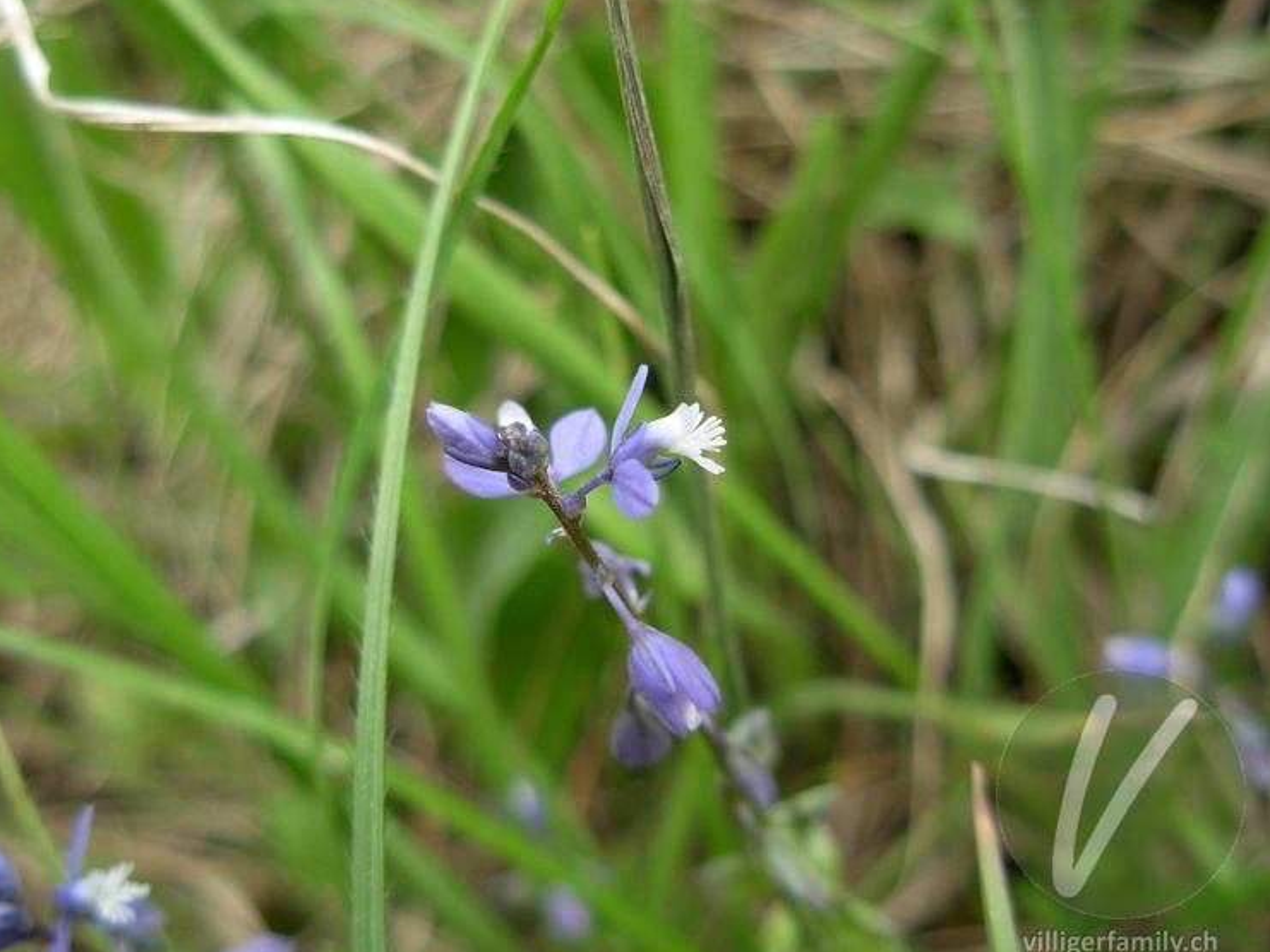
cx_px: 590
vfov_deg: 35.1
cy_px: 466
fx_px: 1504
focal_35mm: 41
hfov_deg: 45.7
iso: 79
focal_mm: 6.3
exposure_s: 1/209
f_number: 2.9
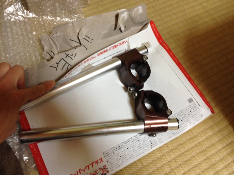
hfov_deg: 52.6
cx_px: 117
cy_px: 88
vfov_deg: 40.7
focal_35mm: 35
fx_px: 237
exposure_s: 1/20
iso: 100
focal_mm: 4.28
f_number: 2.4
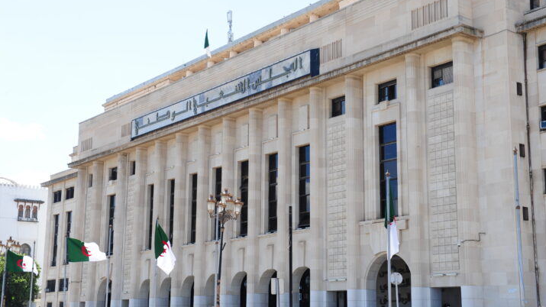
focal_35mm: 58
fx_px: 840
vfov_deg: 20.7
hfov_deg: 36.0
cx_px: 274
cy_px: 166
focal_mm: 55
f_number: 7.1
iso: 200
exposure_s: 1/200
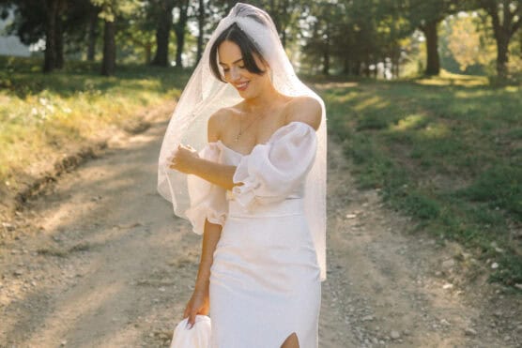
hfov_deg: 54.4
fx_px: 508
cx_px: 261
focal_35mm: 35
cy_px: 174
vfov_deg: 37.9
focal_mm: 35
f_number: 1.8
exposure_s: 1/3200
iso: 32
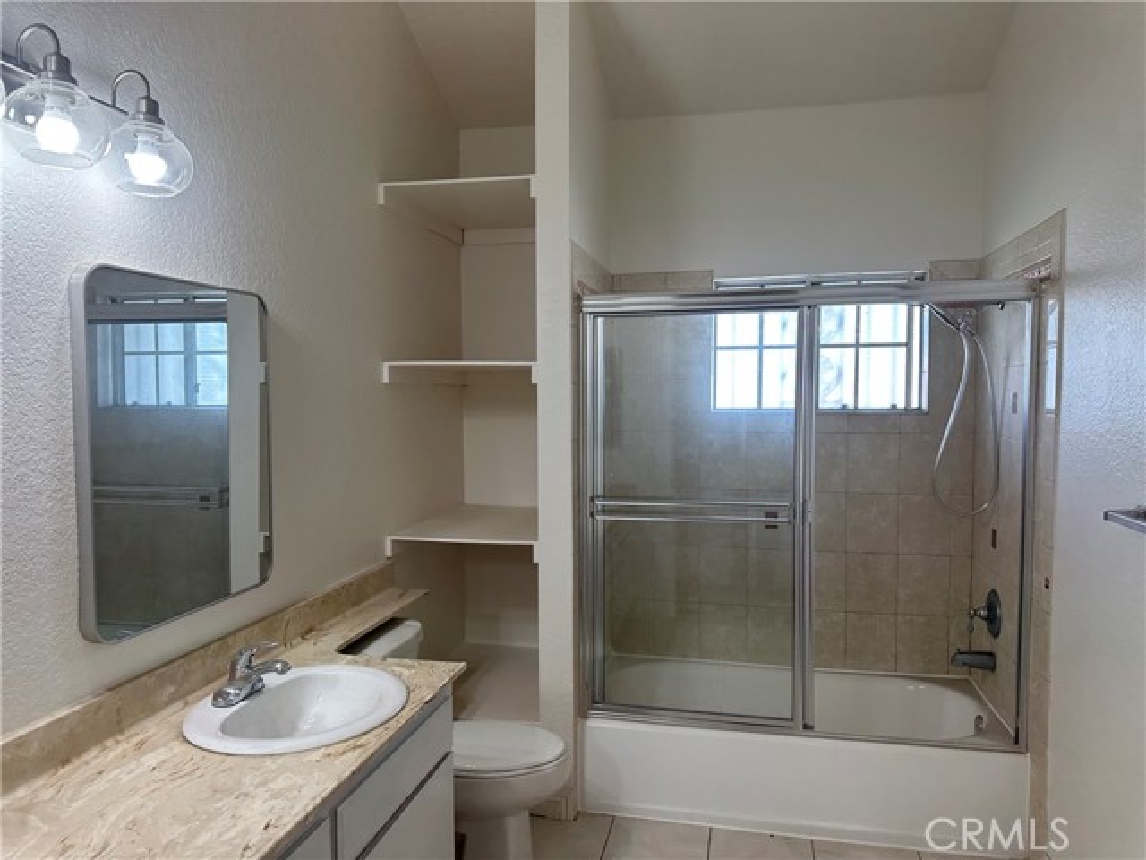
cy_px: 430
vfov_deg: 56.8
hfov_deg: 71.6
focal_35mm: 24
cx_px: 573
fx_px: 795
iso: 100
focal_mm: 6.86
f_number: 1.78
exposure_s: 1/129
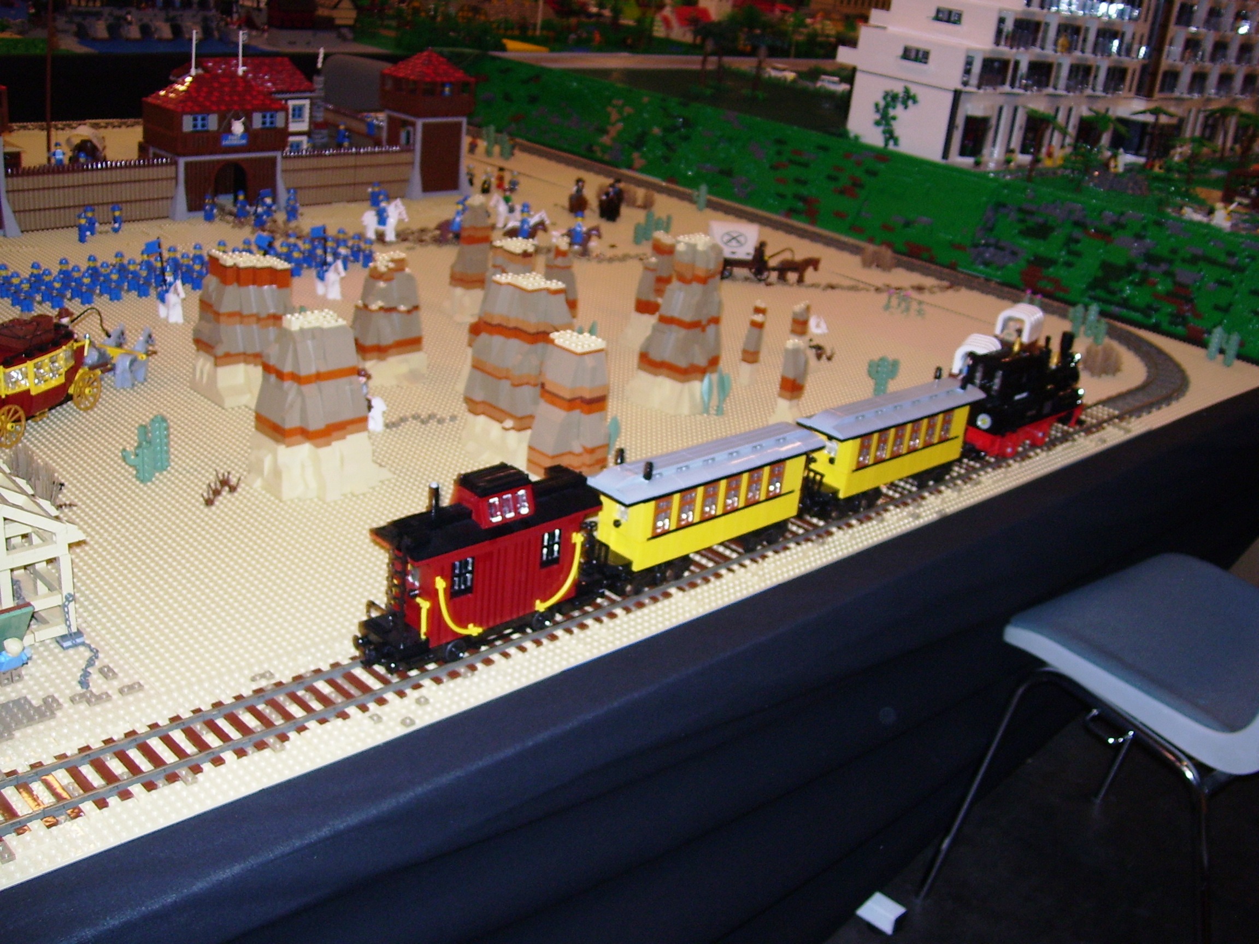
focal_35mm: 36
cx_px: 630
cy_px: 472
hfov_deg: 51.4
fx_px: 1309
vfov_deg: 39.7
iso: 80
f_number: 2.7
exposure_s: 1/60
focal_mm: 6
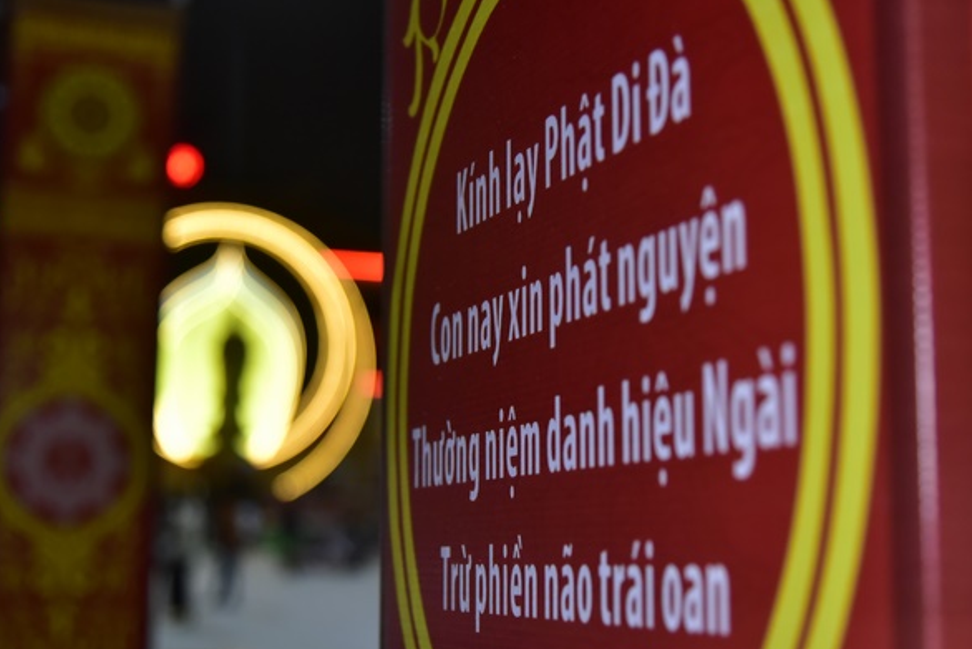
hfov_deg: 32.9
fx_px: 1647
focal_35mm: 61
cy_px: 344
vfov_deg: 22.3
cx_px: 504
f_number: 4
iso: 2500
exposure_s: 1/160
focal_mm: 55
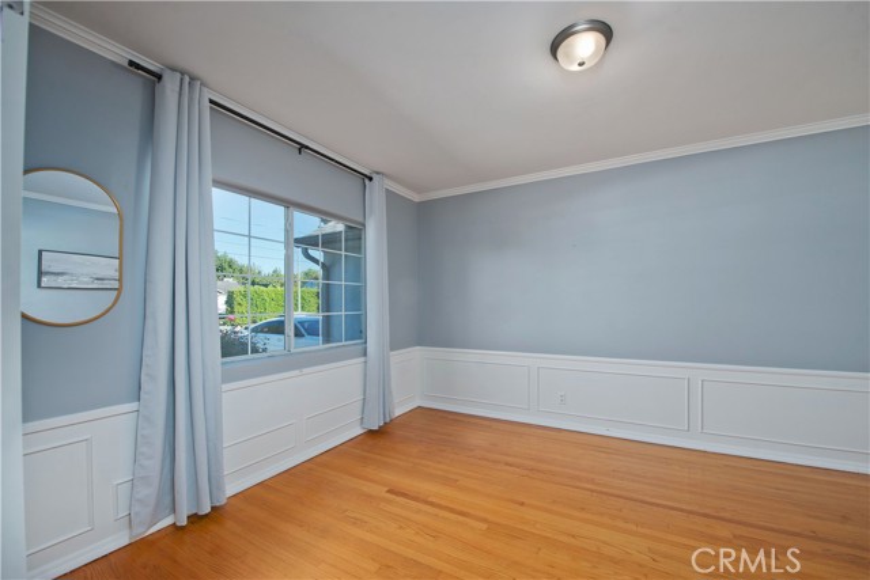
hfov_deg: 104.2
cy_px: 290
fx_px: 338
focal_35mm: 14
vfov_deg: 81.2
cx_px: 435
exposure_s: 1/640
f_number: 5.6
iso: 400
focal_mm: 14
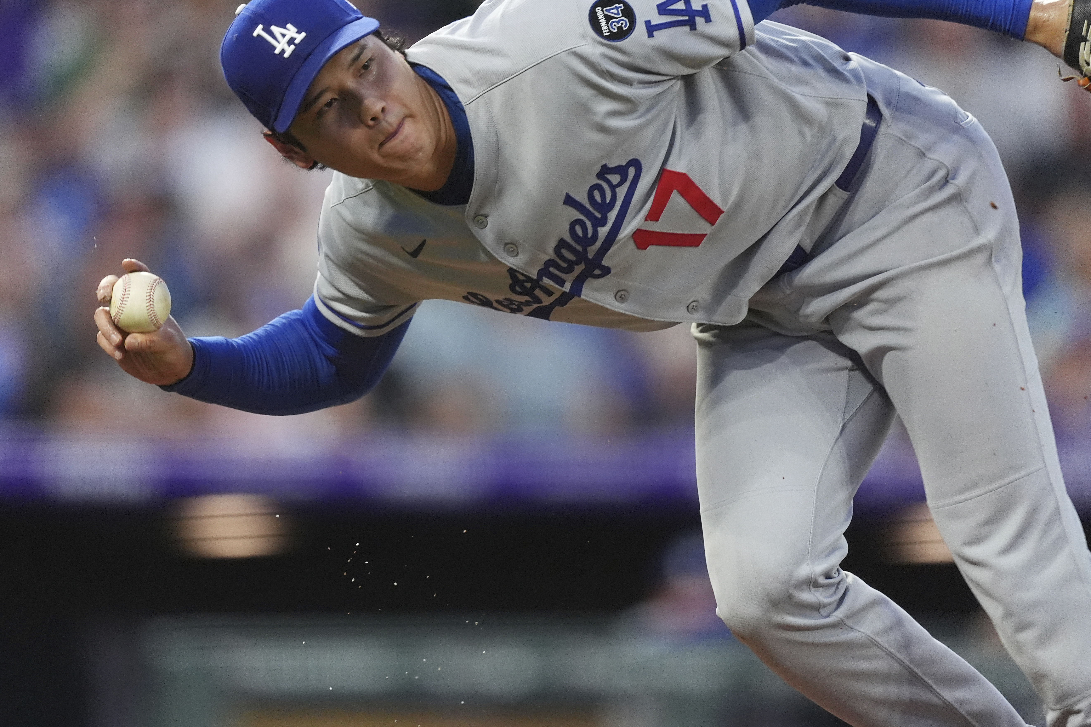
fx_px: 20728
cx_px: 485
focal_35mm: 684
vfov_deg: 2.0
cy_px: 332
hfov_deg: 3.0
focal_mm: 600
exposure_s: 1/1600
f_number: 4
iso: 4000
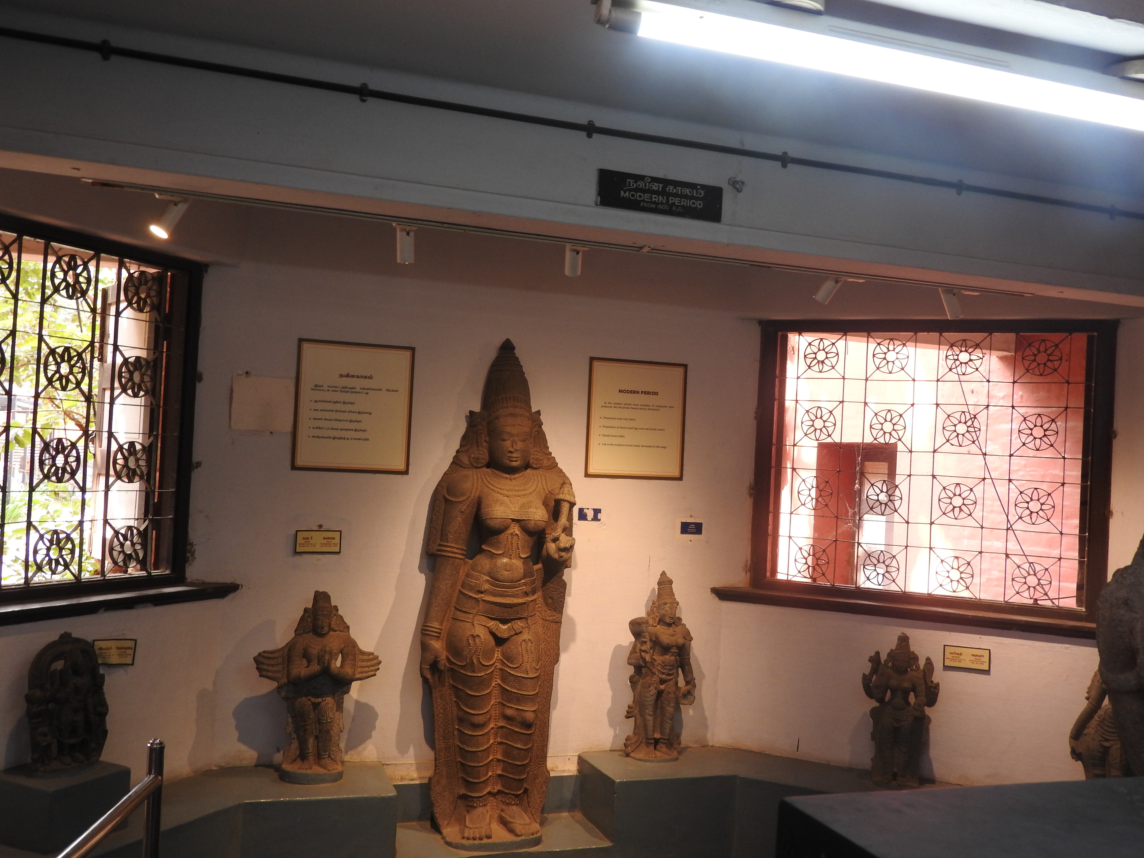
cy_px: 429
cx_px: 572
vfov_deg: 42.9
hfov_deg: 55.4
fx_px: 1091
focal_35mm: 33
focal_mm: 5.9
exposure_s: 1/30
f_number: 3.6
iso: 160
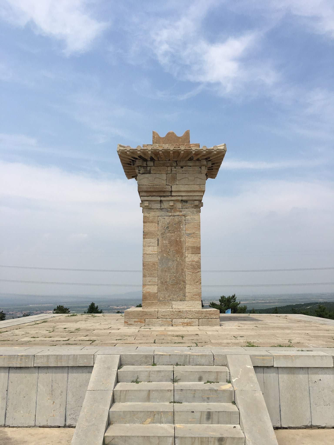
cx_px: 167
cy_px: 222
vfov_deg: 61.7
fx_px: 373
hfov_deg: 48.2
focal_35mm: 29
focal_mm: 4.15
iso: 25
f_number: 2.2
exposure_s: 1/2564
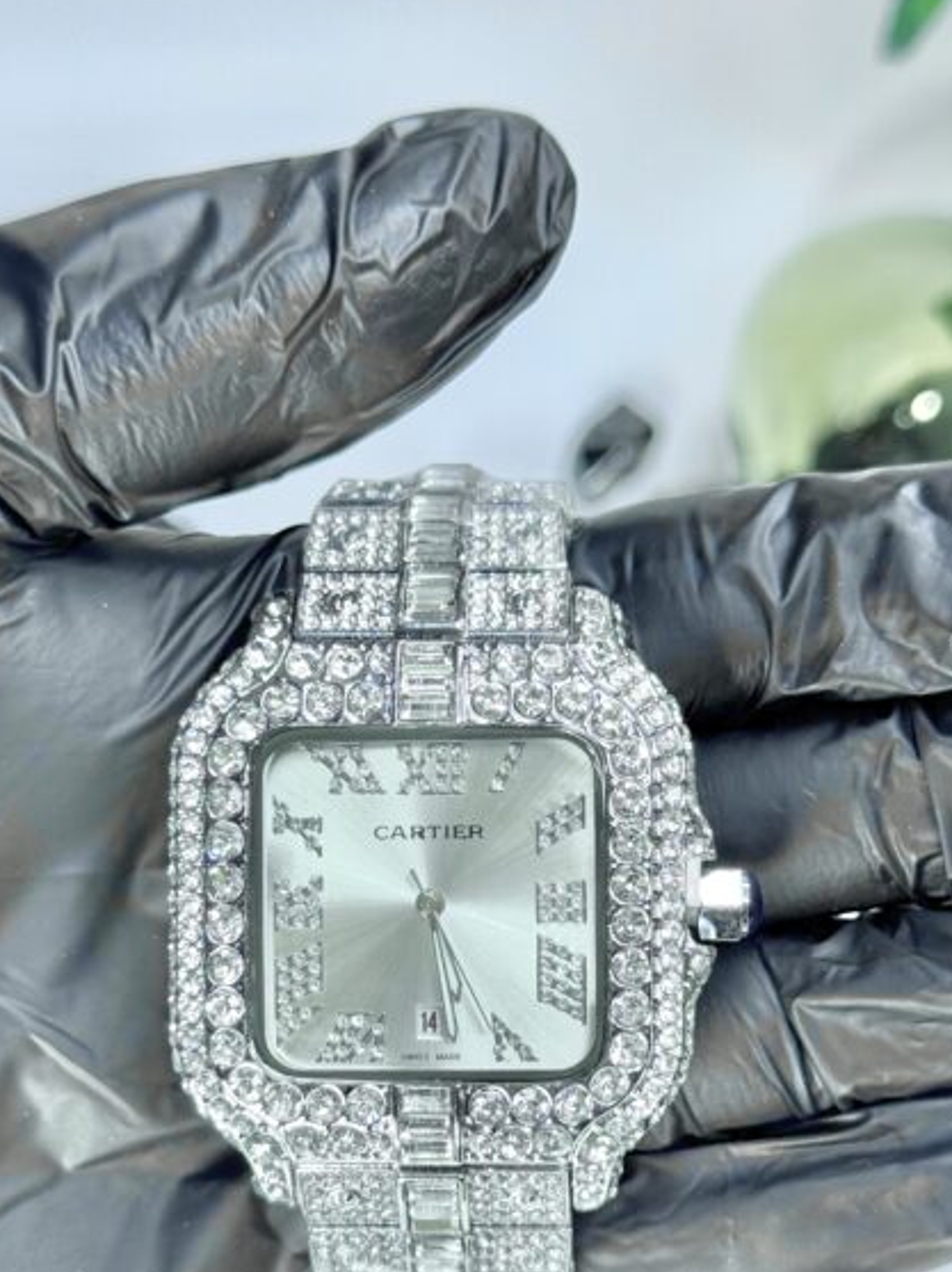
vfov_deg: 27.9
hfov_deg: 21.3
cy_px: 884
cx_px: 482
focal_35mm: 69
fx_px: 2533
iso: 64
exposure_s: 1/141
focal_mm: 6.76
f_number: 1.78
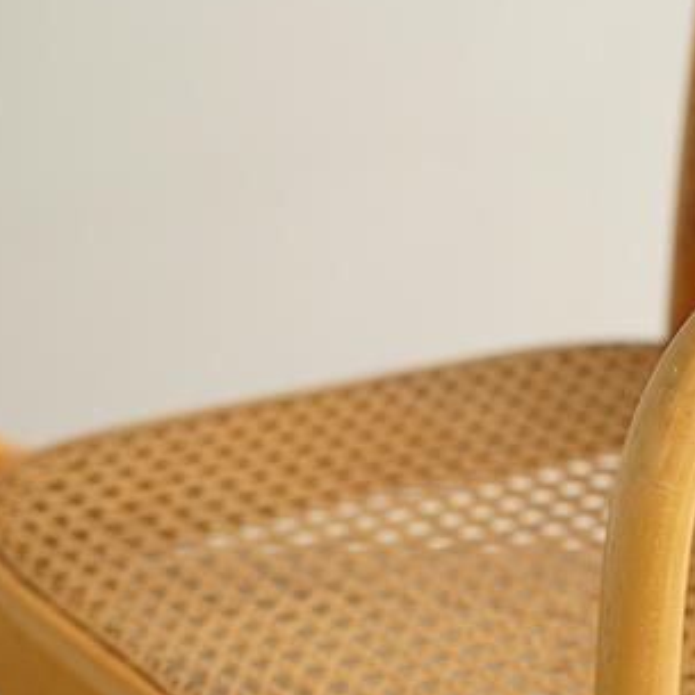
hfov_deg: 9.4
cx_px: 695
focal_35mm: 184
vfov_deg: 9.5
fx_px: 4180
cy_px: 408
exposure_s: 1/125
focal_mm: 55
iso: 500
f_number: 3.5
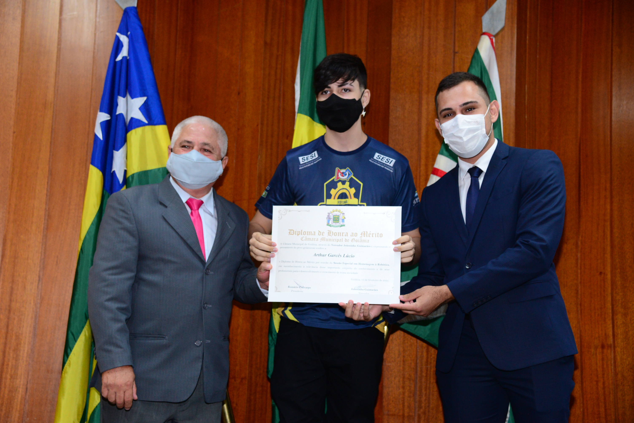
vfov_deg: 27.0
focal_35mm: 50
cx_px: 317
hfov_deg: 39.6
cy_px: 212
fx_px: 881
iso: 2500
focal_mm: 50
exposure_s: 1/125
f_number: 4
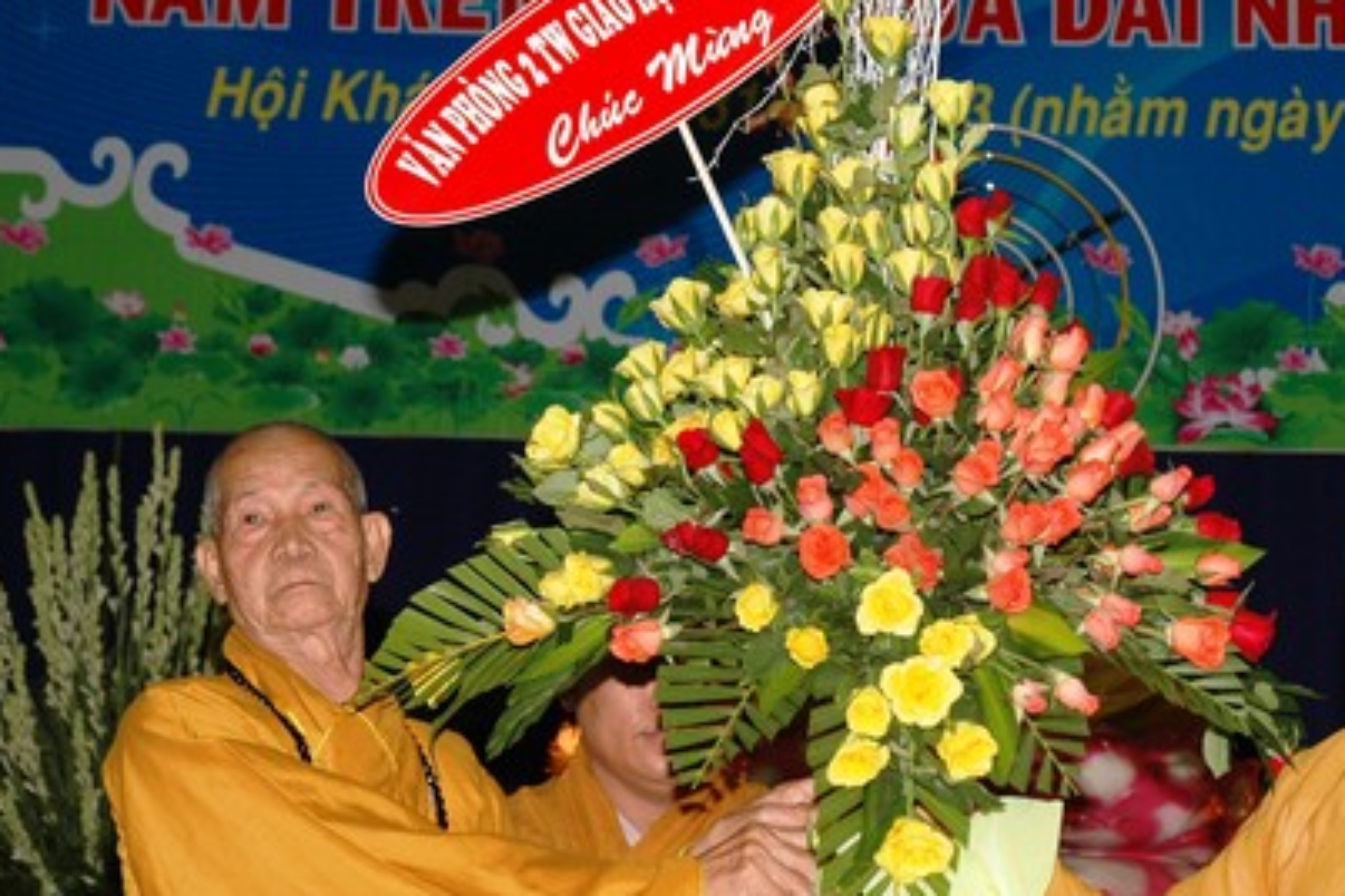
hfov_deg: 19.4
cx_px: 893
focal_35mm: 105
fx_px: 3923
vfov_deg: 13.0
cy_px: 542
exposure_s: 1/60
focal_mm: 44
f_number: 4.5
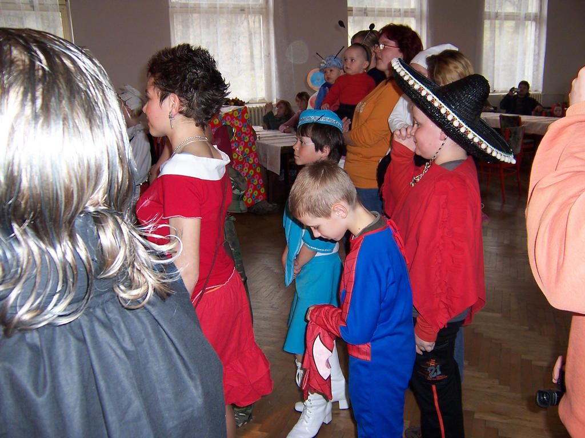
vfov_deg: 42.9
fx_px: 558
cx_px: 292
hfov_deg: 55.4
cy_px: 219
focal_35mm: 33
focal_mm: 5.5
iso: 80
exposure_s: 1/60
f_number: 2.8
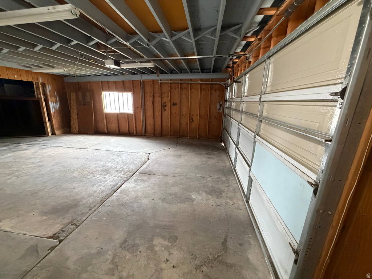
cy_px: 140
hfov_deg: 102.1
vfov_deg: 85.7
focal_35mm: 14
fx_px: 150
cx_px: 186
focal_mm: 2.22
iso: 1000
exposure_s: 1/60
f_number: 2.2
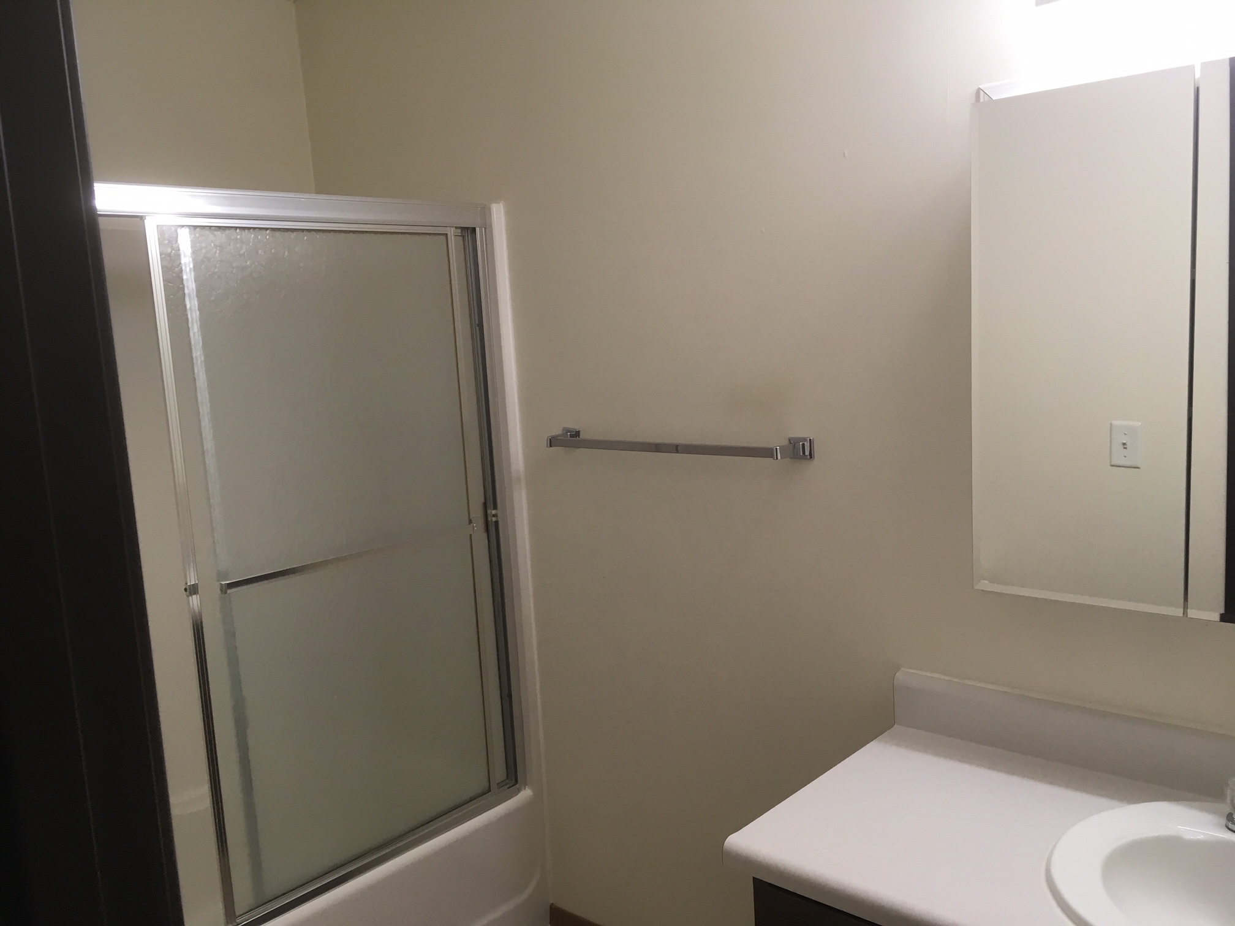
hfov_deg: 61.7
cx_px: 618
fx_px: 1035
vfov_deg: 48.2
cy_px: 463
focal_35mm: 29
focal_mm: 4.15
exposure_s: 1/30
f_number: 2.2
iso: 25
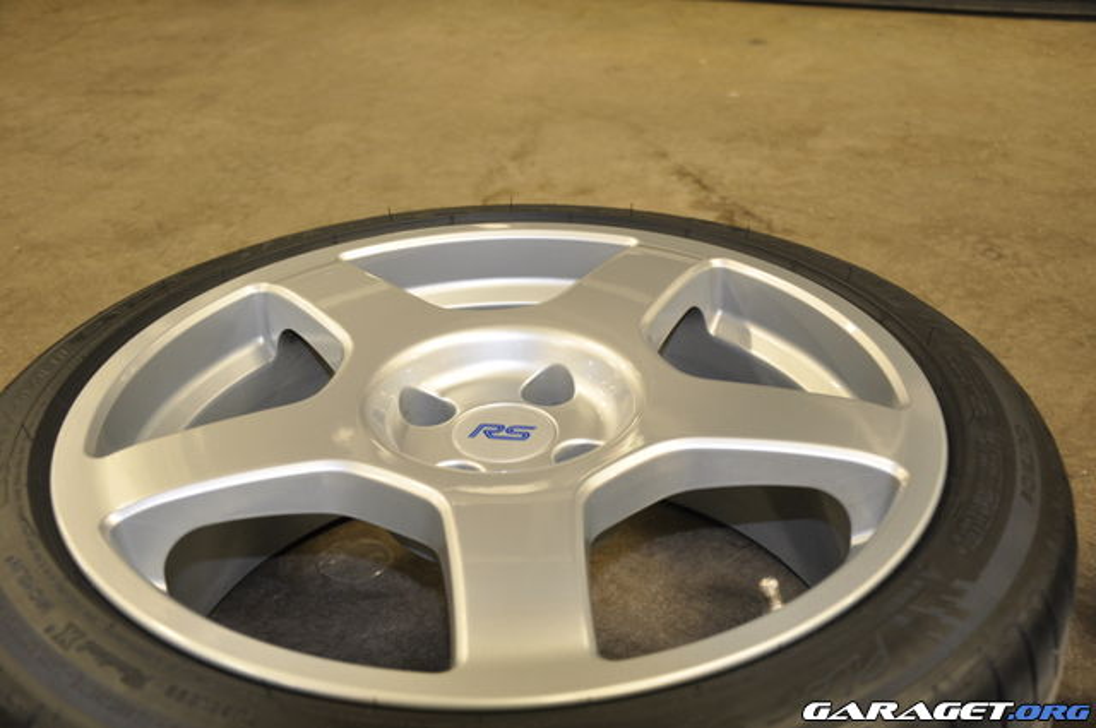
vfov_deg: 29.8
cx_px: 548
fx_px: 1368
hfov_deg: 43.7
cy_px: 364
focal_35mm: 45
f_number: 4.2
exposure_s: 1/30
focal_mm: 30
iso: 500
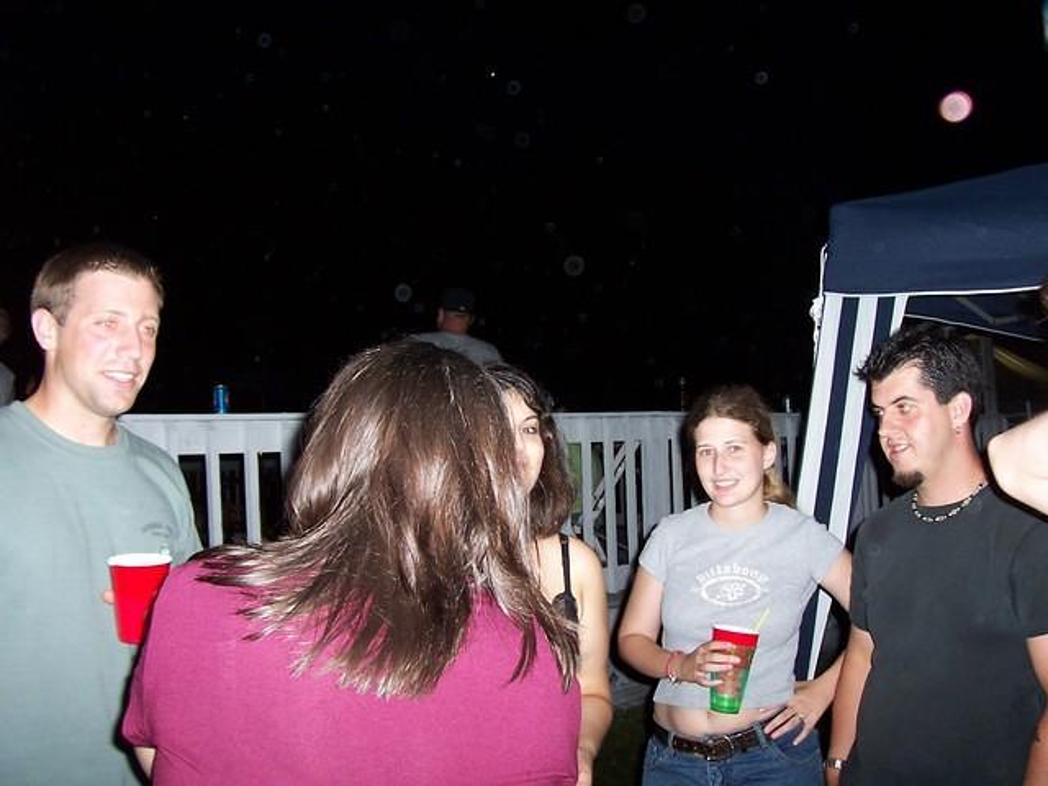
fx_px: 1120
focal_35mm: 37
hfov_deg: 50.1
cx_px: 524
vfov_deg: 38.7
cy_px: 393
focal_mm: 5.6
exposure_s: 1/60
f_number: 2.8
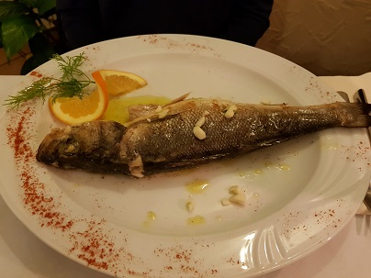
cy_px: 139
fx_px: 279
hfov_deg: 67.3
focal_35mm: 26
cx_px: 186
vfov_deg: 53.1
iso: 250
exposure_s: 1/10
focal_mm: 4.2
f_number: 1.7
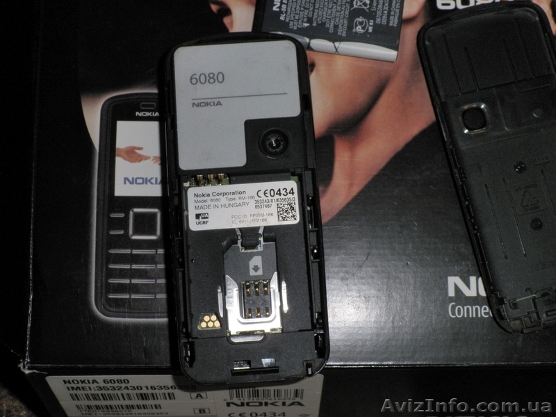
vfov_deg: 28.0
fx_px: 835
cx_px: 278
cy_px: 208
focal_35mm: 52
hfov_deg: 36.8
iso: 160
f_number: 7
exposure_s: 1/50
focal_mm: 9.1
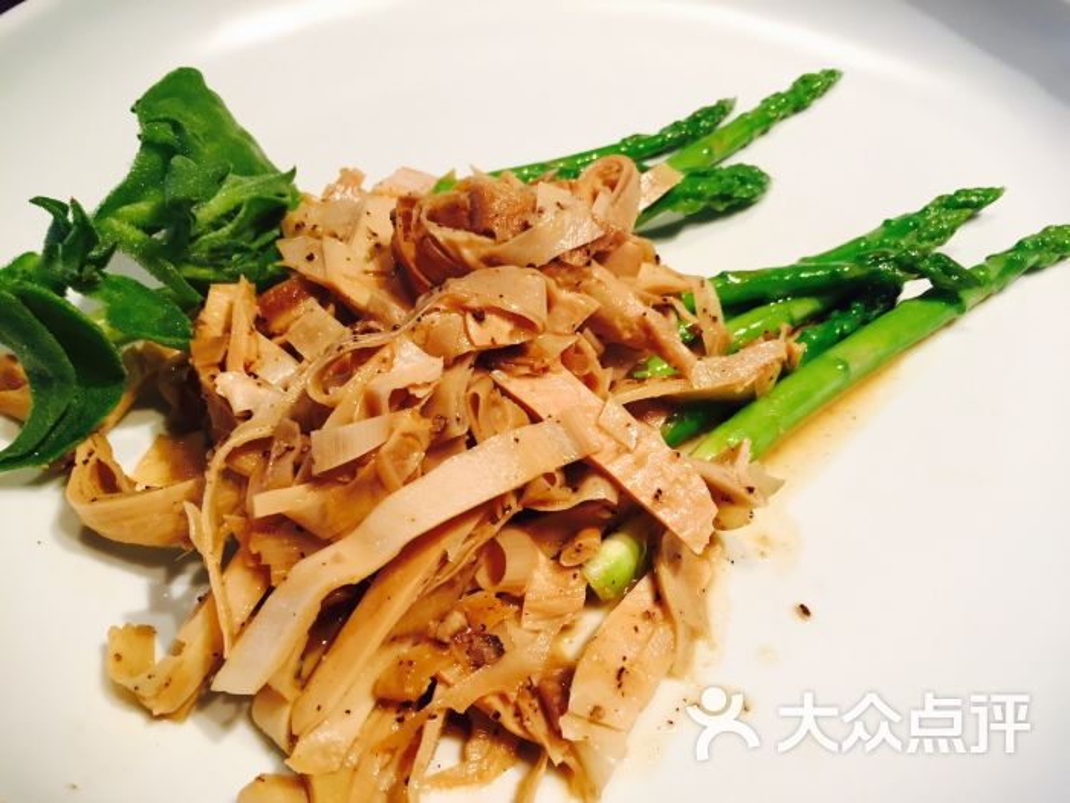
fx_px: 896
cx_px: 535
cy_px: 402
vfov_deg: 48.2
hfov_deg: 61.7
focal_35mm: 29
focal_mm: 4.15
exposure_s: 1/33
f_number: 2.2
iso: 50
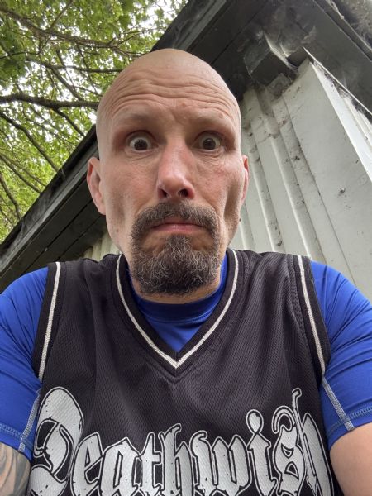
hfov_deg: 46.8
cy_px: 248
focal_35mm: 30
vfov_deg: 60.0
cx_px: 186
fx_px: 430
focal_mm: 2.69
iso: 125
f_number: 1.9
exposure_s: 1/60
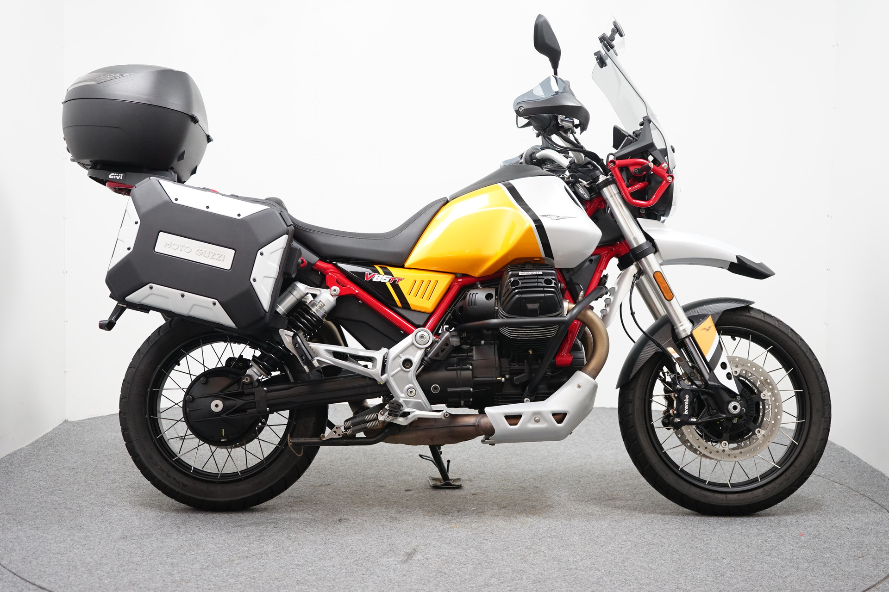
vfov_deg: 26.5
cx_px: 444
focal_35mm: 51
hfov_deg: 38.9
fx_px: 1259
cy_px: 296
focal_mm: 51
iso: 1600
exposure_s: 1/60
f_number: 4.5
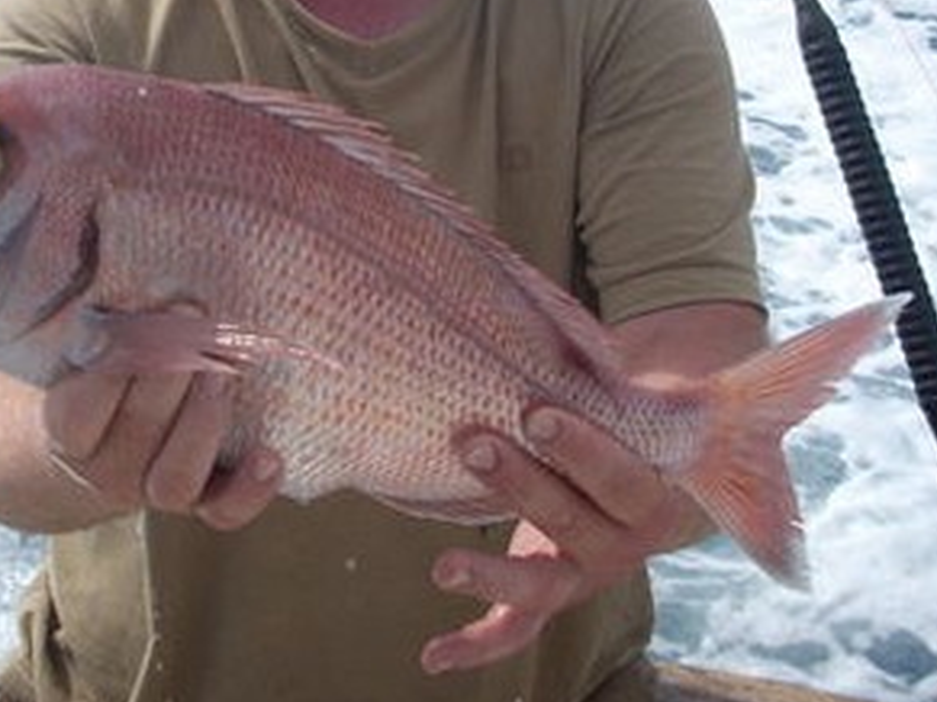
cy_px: 52
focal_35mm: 80
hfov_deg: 24.3
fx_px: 2165
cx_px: 303
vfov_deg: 18.1
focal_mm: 6.2
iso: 64
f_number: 5.6
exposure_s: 1/338
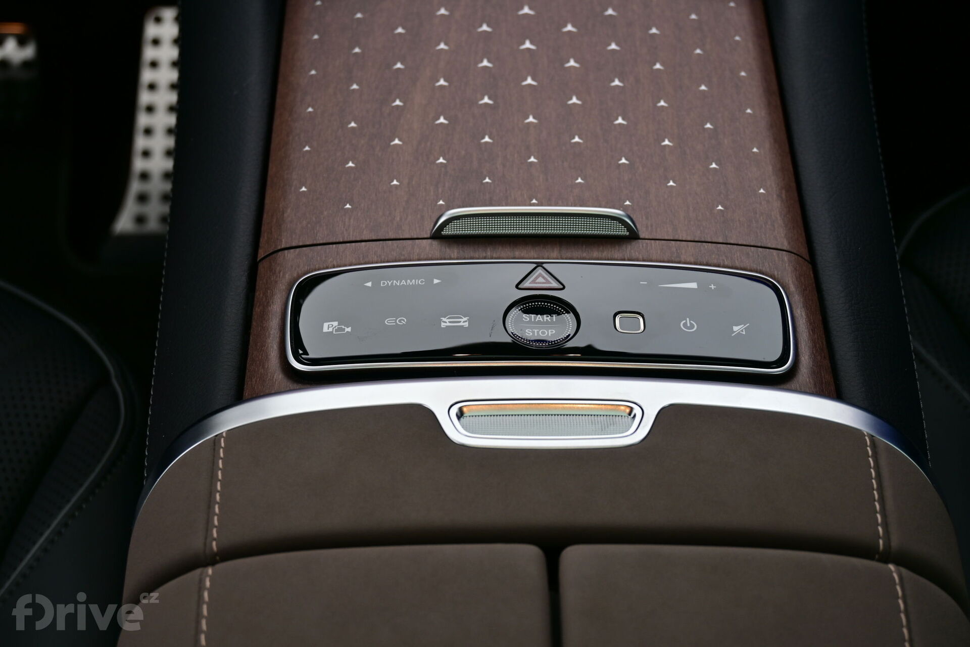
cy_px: 324
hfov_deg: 31.9
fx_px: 1697
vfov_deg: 21.6
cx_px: 485
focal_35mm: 63
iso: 100
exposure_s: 1/60
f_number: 5.6
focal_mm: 42
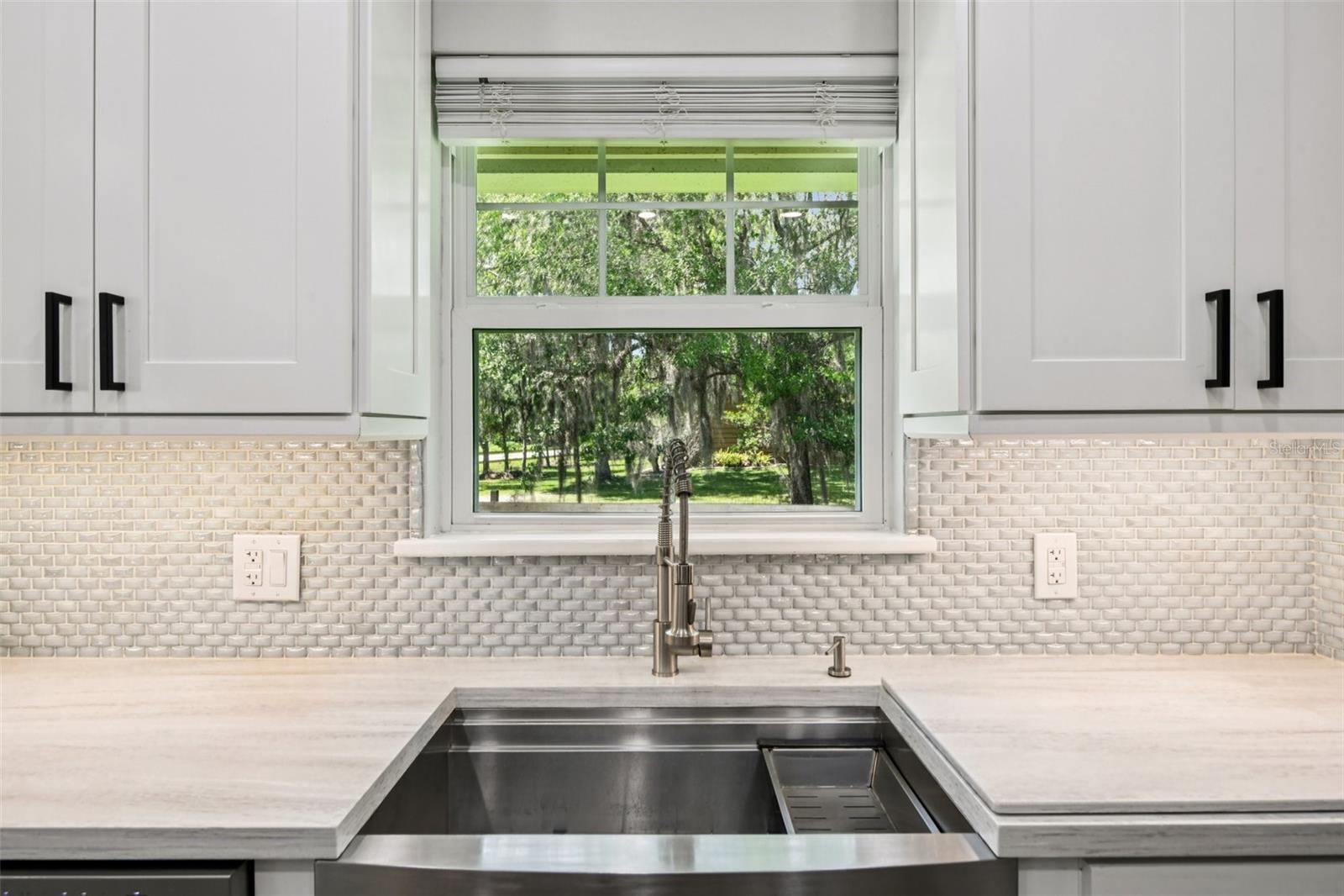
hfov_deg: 81.2
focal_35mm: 21
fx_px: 784
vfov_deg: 59.5
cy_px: 448
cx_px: 672
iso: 400
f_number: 8
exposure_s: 1/60
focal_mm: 21
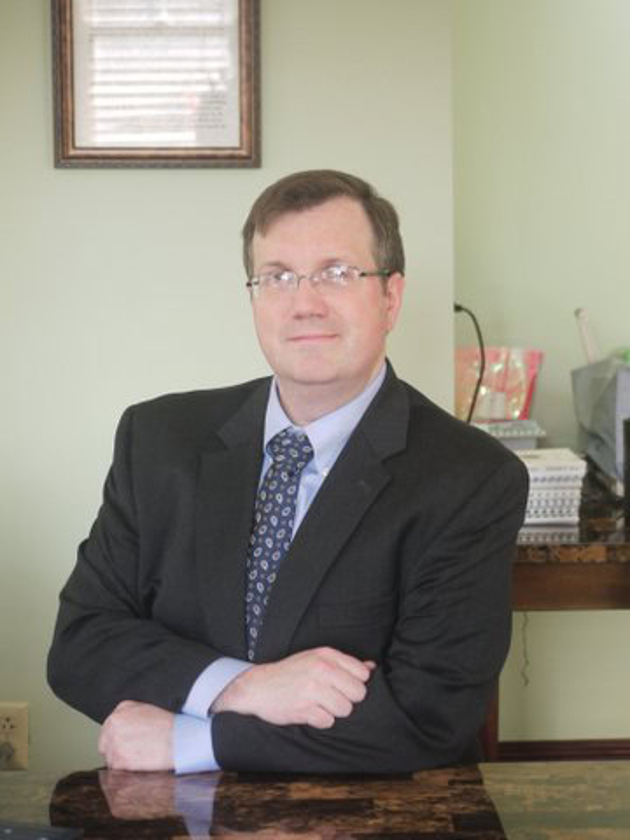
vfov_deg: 17.6
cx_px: 315
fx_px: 2718
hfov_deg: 13.2
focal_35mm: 112
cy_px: 420
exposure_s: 1/30
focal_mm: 56
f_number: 4.1
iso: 400
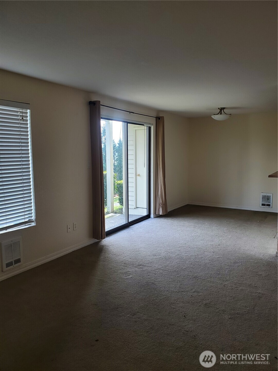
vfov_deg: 67.3
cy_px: 186
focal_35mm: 26
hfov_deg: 53.1
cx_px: 139
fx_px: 278
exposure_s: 1/120
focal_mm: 4.3
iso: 64
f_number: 2.4
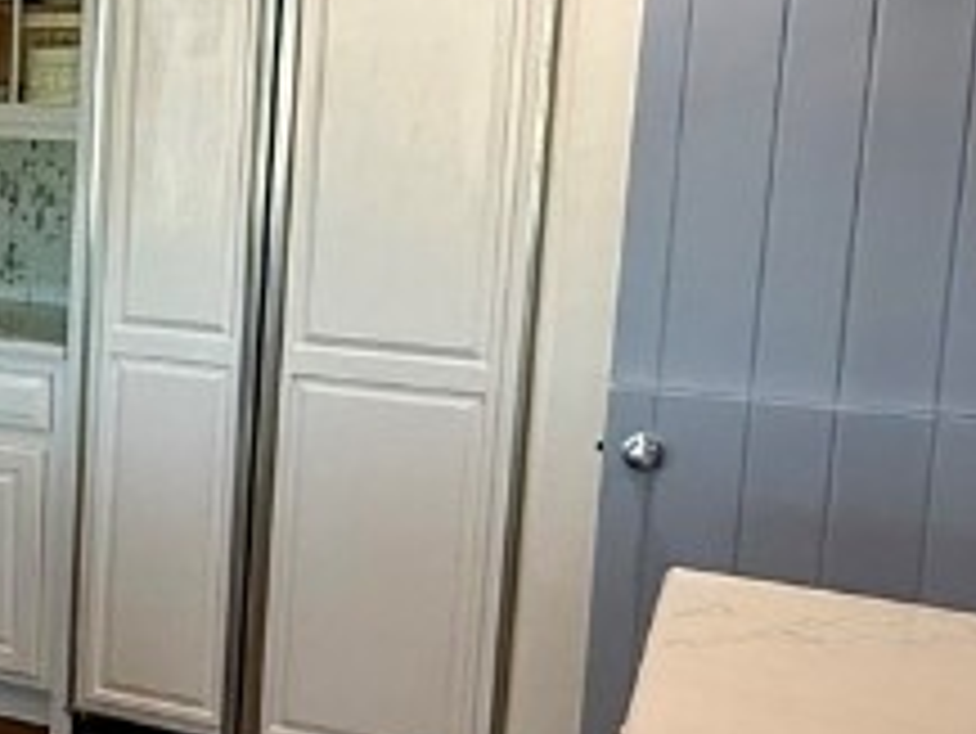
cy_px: 288
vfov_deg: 22.2
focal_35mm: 66
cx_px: -342
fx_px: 1862
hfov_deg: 24.9
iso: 200
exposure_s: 1/120
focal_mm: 2.22
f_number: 2.2
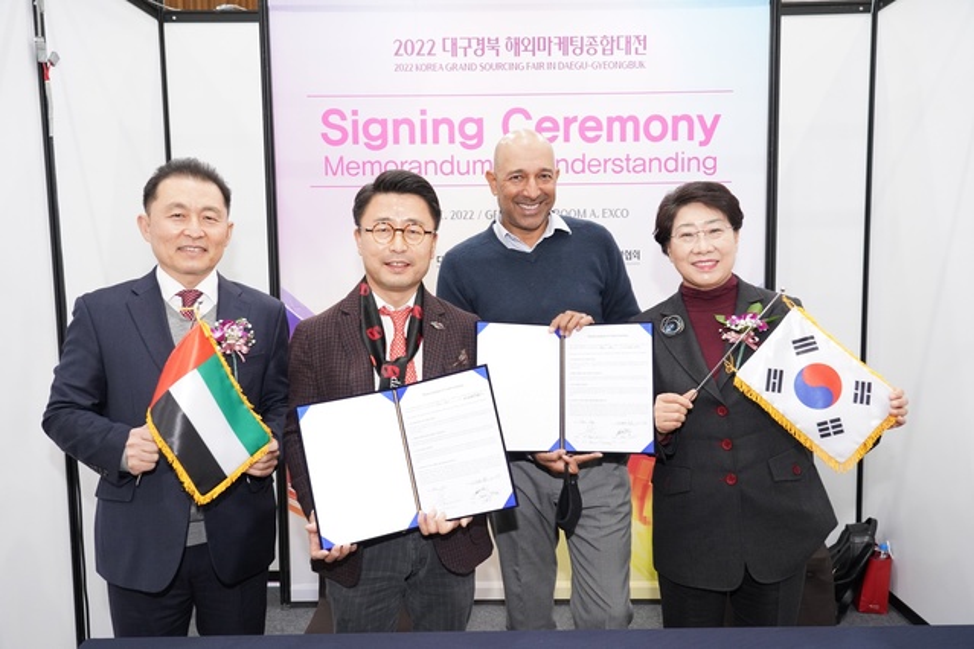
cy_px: 324
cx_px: 487
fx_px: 839
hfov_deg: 60.3
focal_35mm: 31
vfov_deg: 42.3
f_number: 4.5
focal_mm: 31
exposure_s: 1/125
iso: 2000
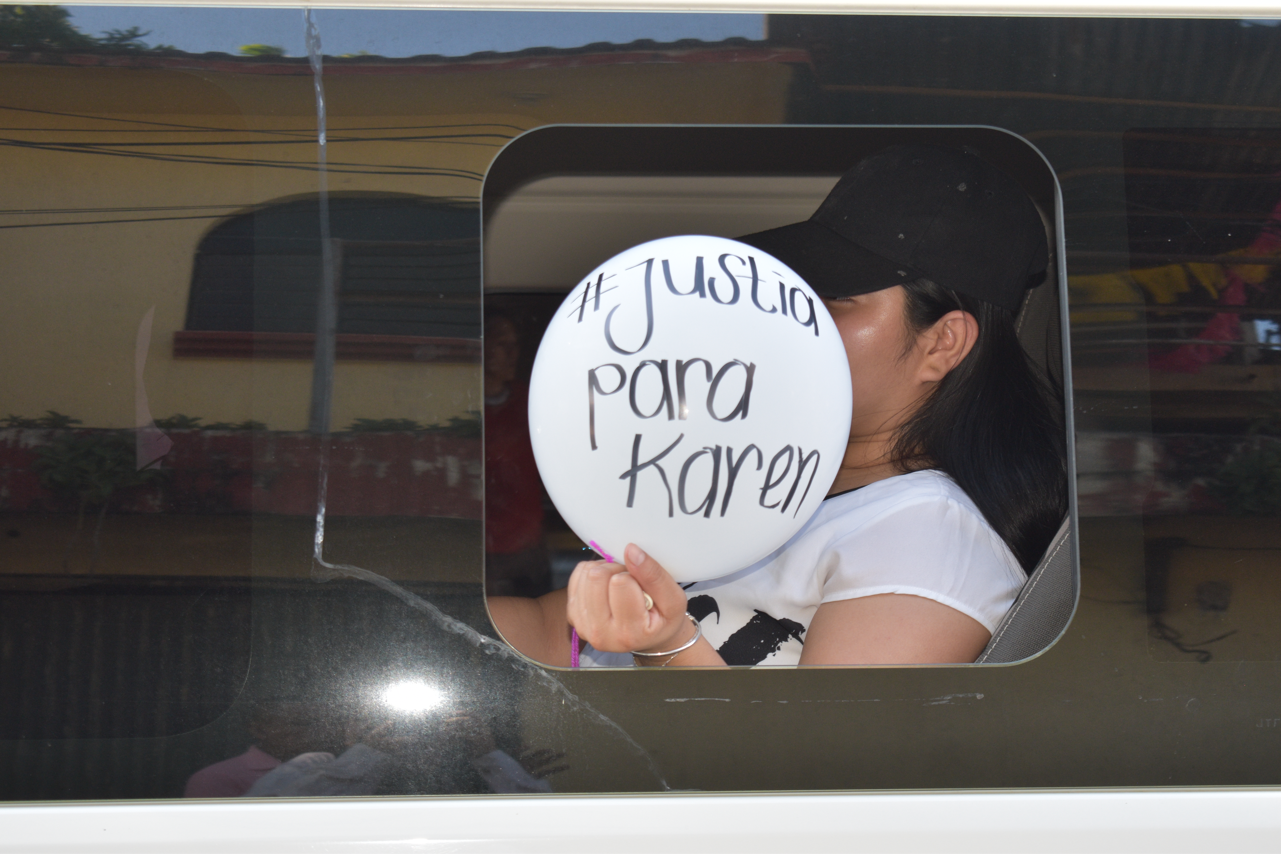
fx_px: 2935
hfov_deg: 24.6
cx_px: 640
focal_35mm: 82
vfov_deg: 16.6
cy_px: 427
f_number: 5.6
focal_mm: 55
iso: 500
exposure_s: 1/125
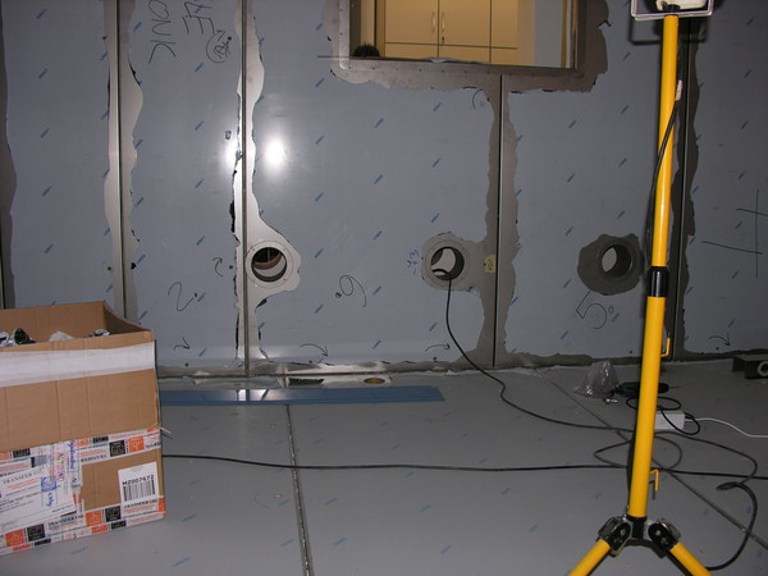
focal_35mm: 35
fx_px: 777
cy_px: 288
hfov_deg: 52.6
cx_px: 384
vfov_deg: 40.7
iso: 50
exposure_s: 1/60.1
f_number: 2.8
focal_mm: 8.9
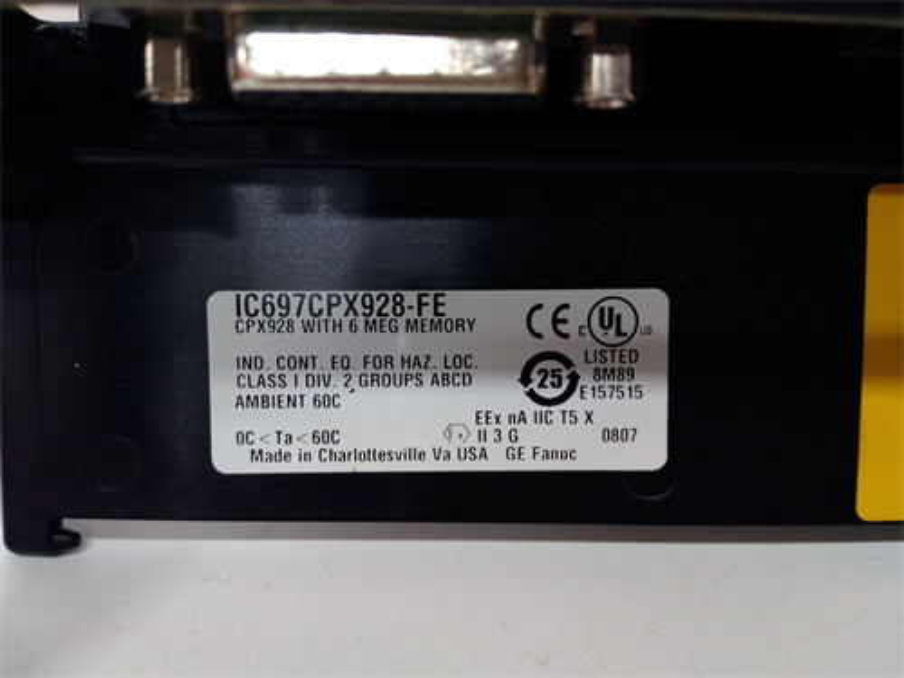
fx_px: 705
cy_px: 339
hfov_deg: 65.3
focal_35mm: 27
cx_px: 452
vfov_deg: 51.4
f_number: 2
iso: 277
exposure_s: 1/33
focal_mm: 3.79
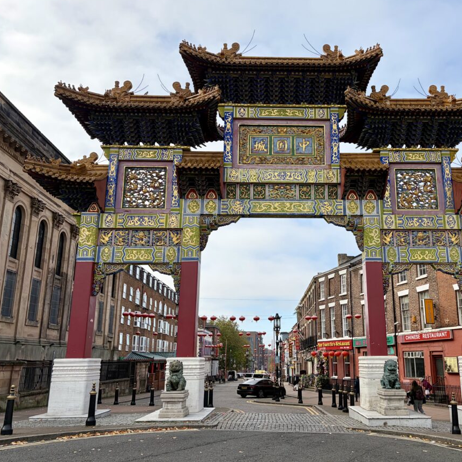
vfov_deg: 51.1
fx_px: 483
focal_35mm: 32
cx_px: 289
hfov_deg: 50.6
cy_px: 234
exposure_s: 1/2451
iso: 50
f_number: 1.6
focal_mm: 5.96
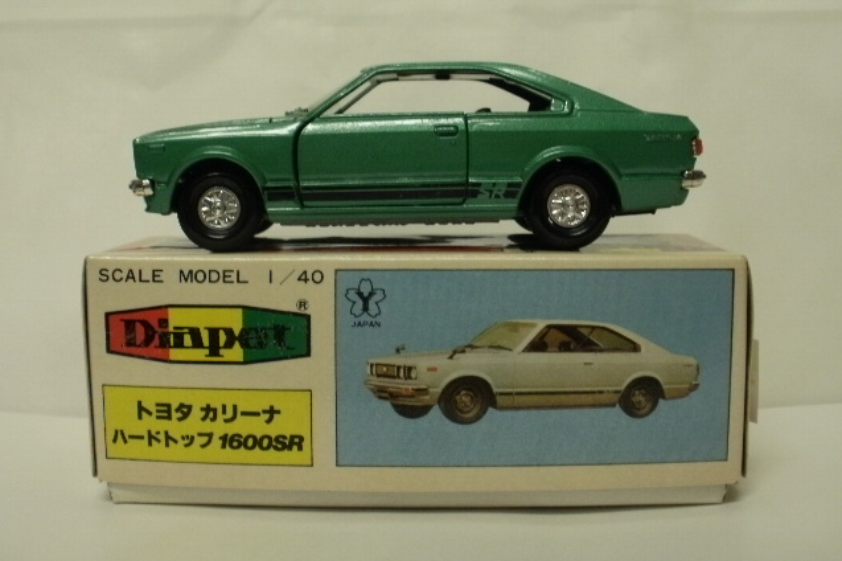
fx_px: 1075
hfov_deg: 42.8
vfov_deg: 29.2
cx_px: 420
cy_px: 255
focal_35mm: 46
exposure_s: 1/15
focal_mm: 7.7
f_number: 4
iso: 125
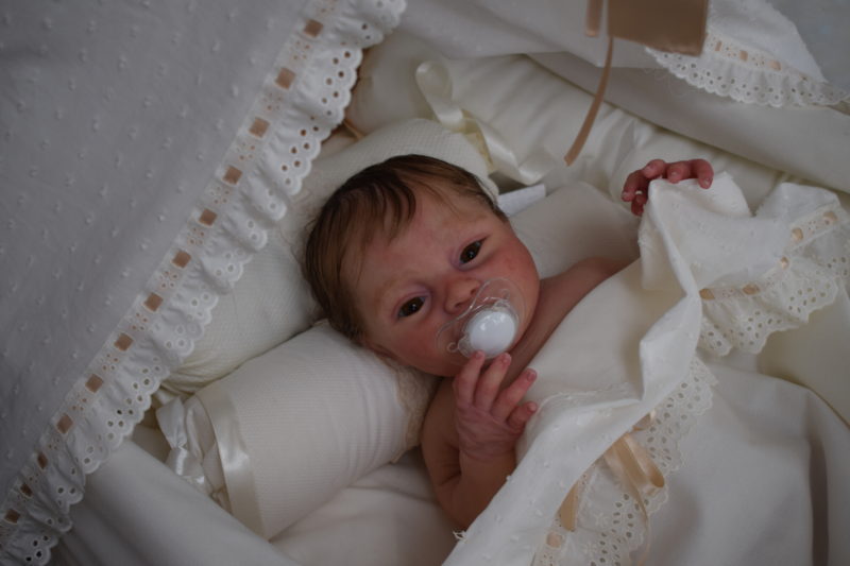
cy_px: 283
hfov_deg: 33.4
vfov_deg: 22.6
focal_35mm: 60
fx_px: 1416
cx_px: 425
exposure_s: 1/100
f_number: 4.8
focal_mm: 40
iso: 400
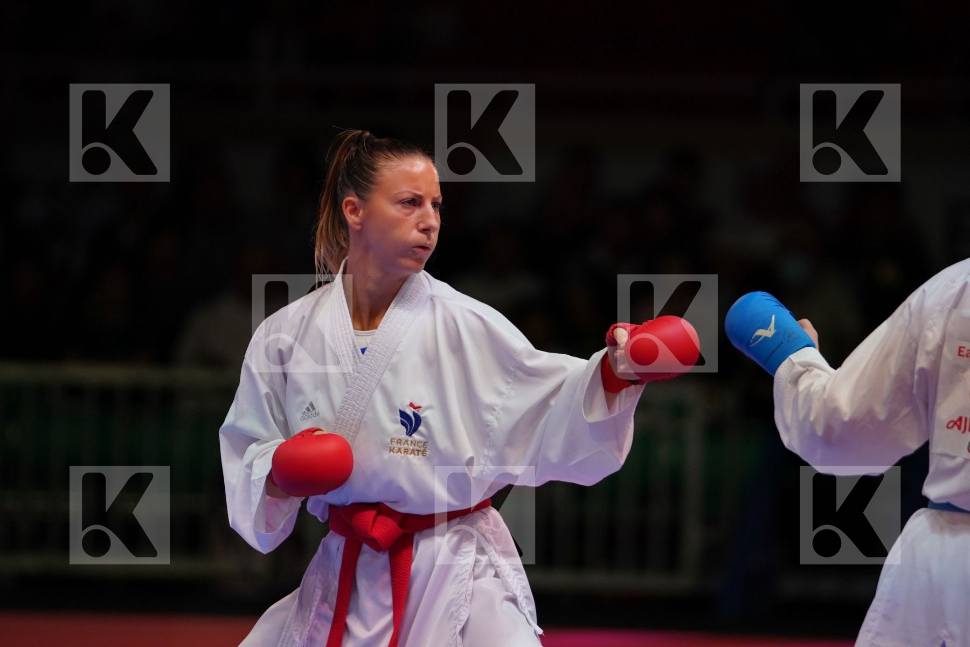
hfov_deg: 7.2
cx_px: 485
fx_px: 7759
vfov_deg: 4.8
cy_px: 324
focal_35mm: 288
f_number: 2.8
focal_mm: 192
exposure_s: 1/1000
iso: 640
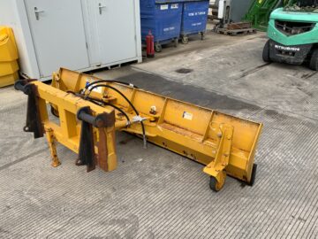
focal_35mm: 29
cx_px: 159
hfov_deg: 61.7
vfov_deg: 48.2
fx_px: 266
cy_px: 120
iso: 16
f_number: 1.8
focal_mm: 3
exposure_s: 1/816
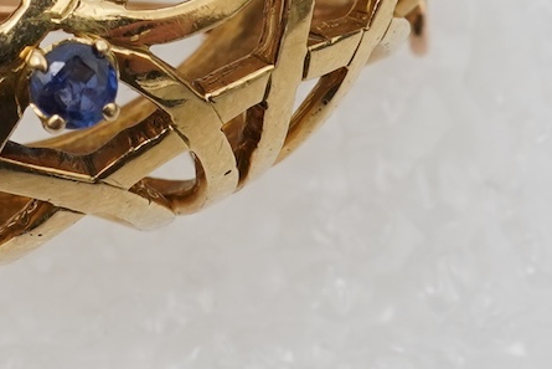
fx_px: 3052
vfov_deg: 6.8
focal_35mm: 199
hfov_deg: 10.2
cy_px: -240
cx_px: -16
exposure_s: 1/100
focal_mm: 30
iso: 640
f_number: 22
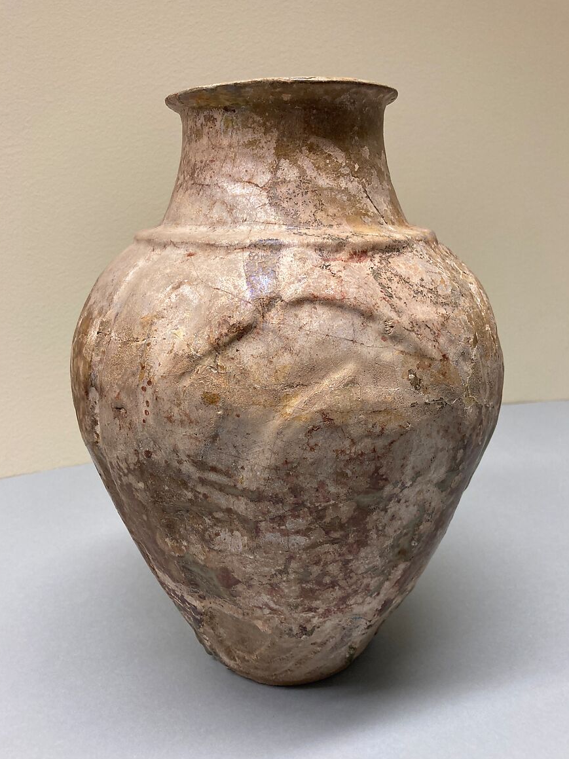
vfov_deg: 61.7
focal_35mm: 29
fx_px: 636
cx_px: 285
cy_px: 381
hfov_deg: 48.2
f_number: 1.8
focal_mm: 3.99
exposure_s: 1/60
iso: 80
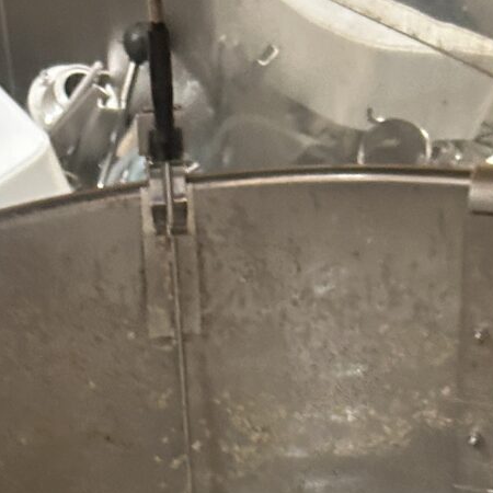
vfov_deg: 14.0
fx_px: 1756
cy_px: 921
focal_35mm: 109
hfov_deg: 15.9
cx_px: 104
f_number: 1.5
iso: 200
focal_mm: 5.7
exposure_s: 1/50
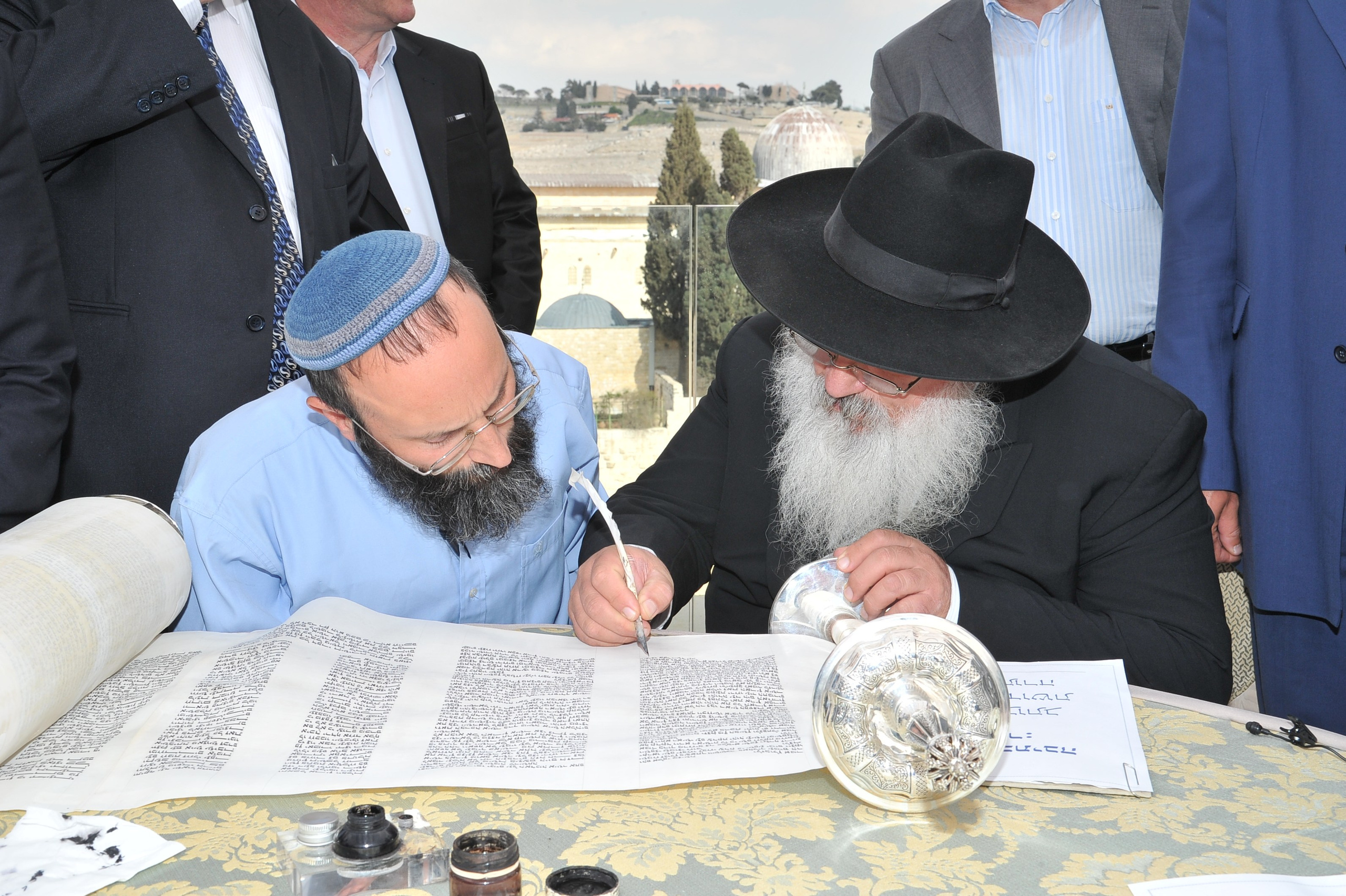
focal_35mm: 44
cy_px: 448
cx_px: 673
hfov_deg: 44.5
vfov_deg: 30.5
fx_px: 1644
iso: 500
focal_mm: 44
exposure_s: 1/250
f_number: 13
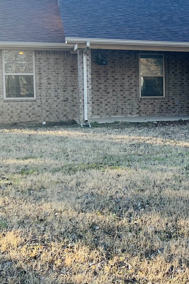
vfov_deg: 34.9
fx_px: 449
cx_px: 216
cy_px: 106
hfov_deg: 22.3
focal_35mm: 57
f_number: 1.5
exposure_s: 1/662
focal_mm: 5.7
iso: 50
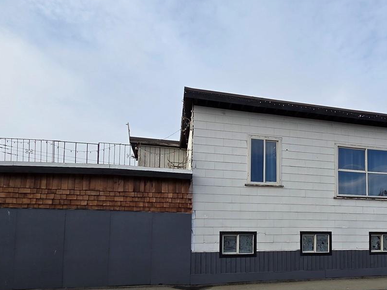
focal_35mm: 26
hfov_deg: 64.9
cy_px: 213
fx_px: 291
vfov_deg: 51.1
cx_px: 268
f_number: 2.2
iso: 50
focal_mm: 2.2
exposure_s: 1/1441
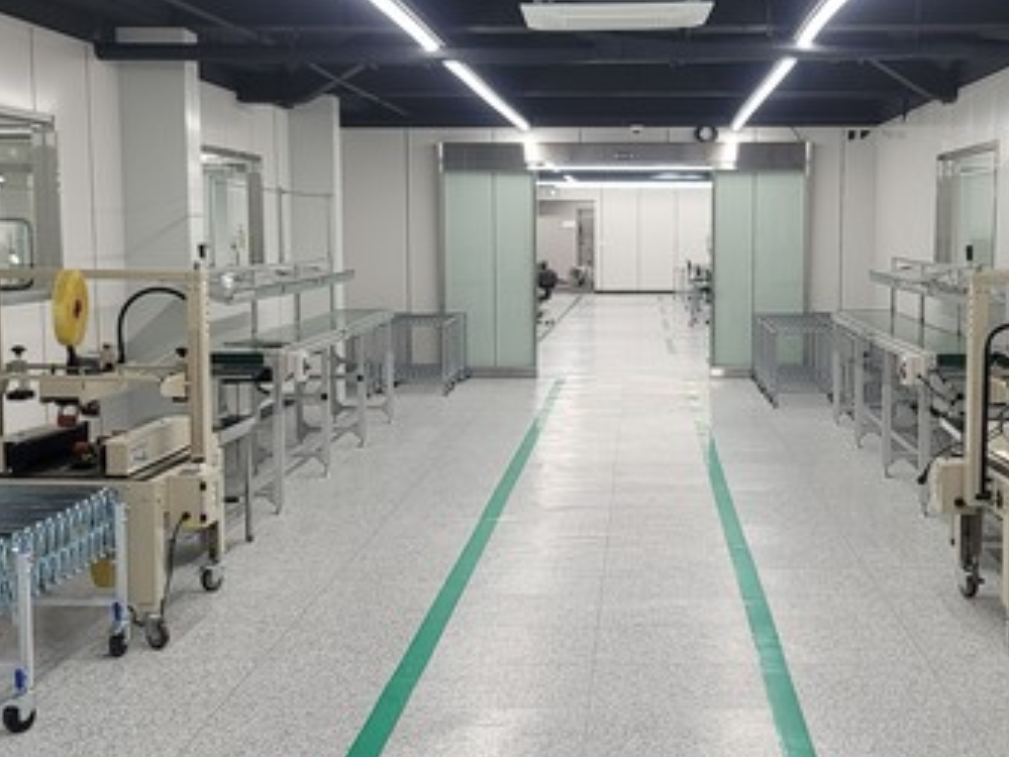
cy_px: 466
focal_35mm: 45
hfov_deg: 41.9
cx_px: 609
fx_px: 1312
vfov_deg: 32.1
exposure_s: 1/120
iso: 64
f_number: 1.8
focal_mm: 7
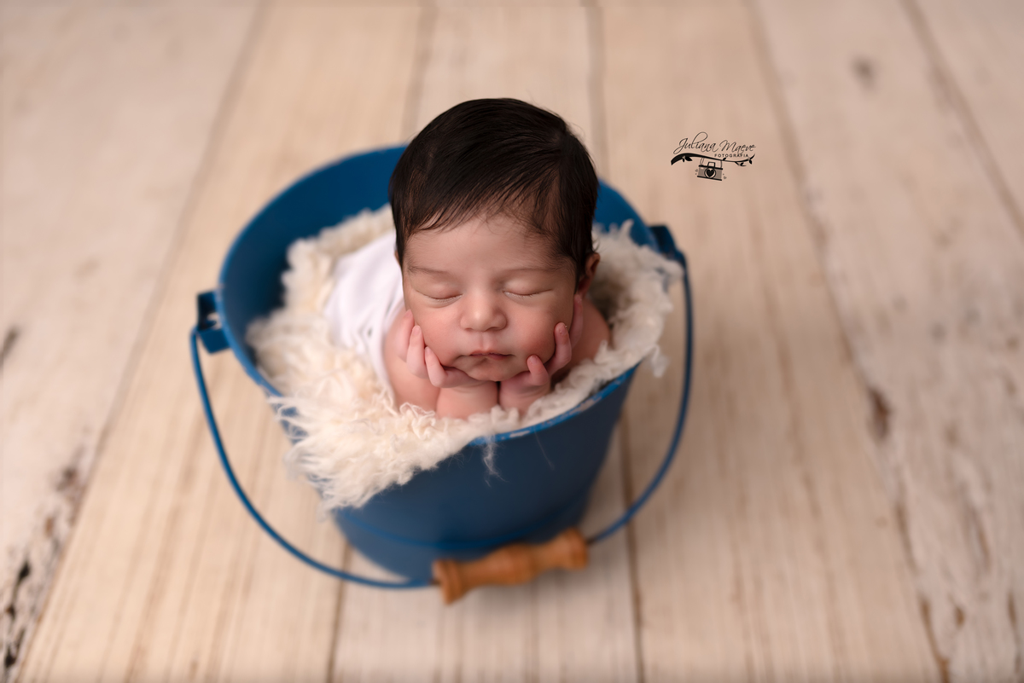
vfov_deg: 37.9
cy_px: 342
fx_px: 996
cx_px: 512
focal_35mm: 35
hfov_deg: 54.4
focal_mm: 35
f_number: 2.2
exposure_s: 1/250
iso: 100
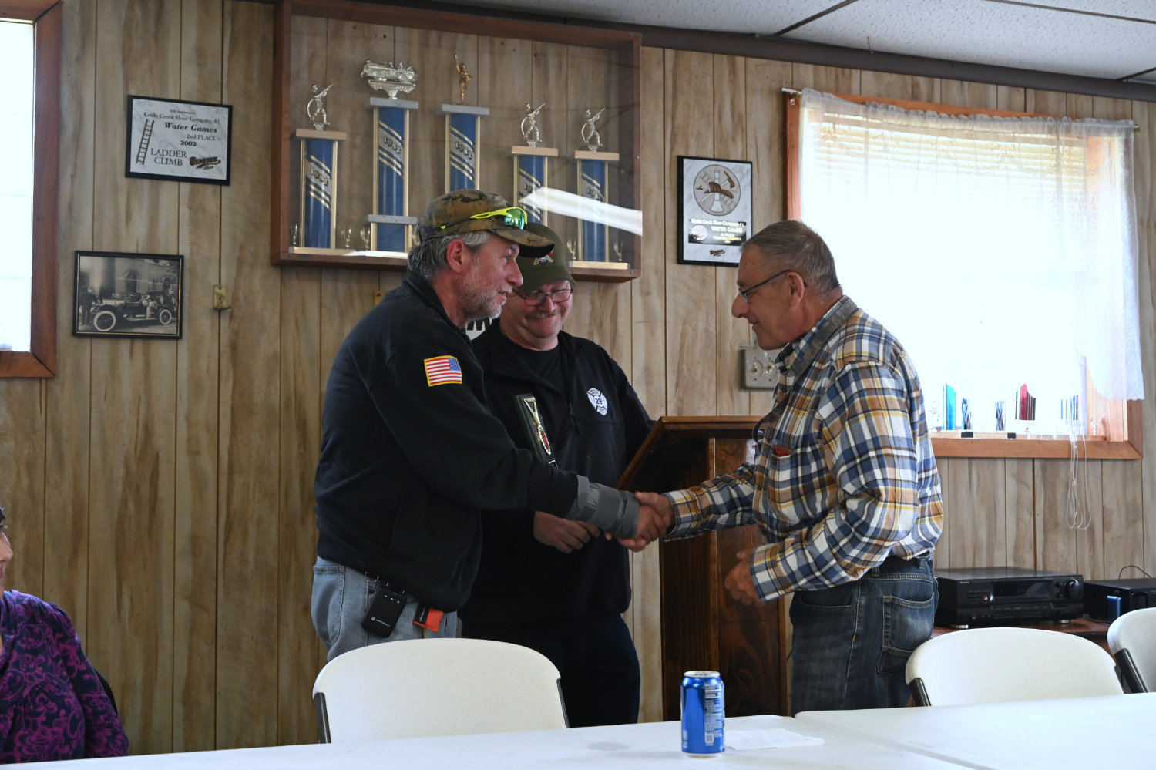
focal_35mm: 50
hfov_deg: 39.6
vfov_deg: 27.0
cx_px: 578
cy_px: 385
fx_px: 1605
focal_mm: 50
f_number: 6.3
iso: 3200
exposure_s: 1/100
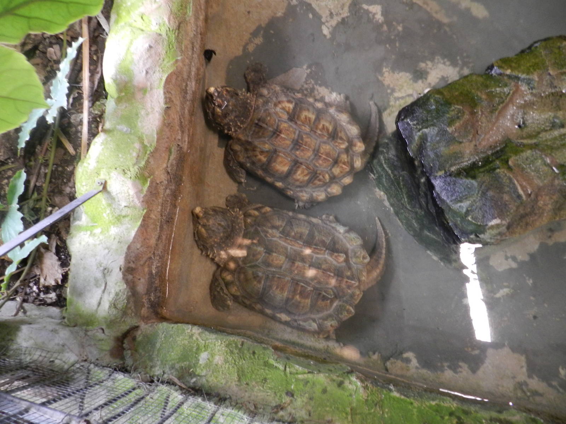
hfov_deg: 73.9
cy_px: 212
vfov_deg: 58.9
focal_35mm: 23
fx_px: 376
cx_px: 283
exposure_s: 1/3
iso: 400
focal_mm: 4
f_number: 3.4
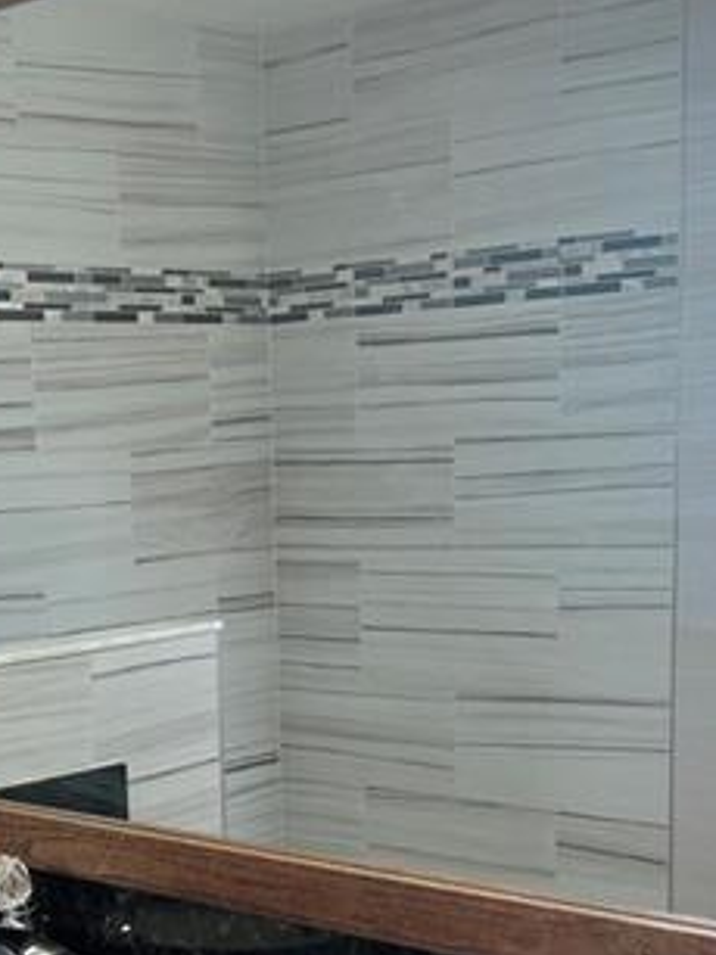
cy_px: 765
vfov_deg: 29.2
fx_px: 1794
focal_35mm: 65
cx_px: 205
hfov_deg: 22.4
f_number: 1.5
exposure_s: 1/120
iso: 100
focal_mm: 5.7
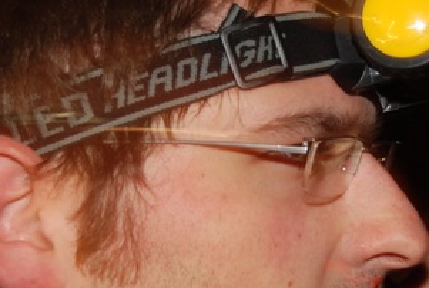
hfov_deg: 11.3
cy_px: 228
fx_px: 2161
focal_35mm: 181
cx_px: 224
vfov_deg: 7.6
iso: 200
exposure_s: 1
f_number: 4.8
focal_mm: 38
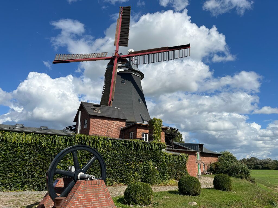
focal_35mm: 26
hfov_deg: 67.3
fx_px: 209
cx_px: 139
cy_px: 104
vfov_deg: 53.1
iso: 32
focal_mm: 5.1
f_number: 1.6
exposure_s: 1/130
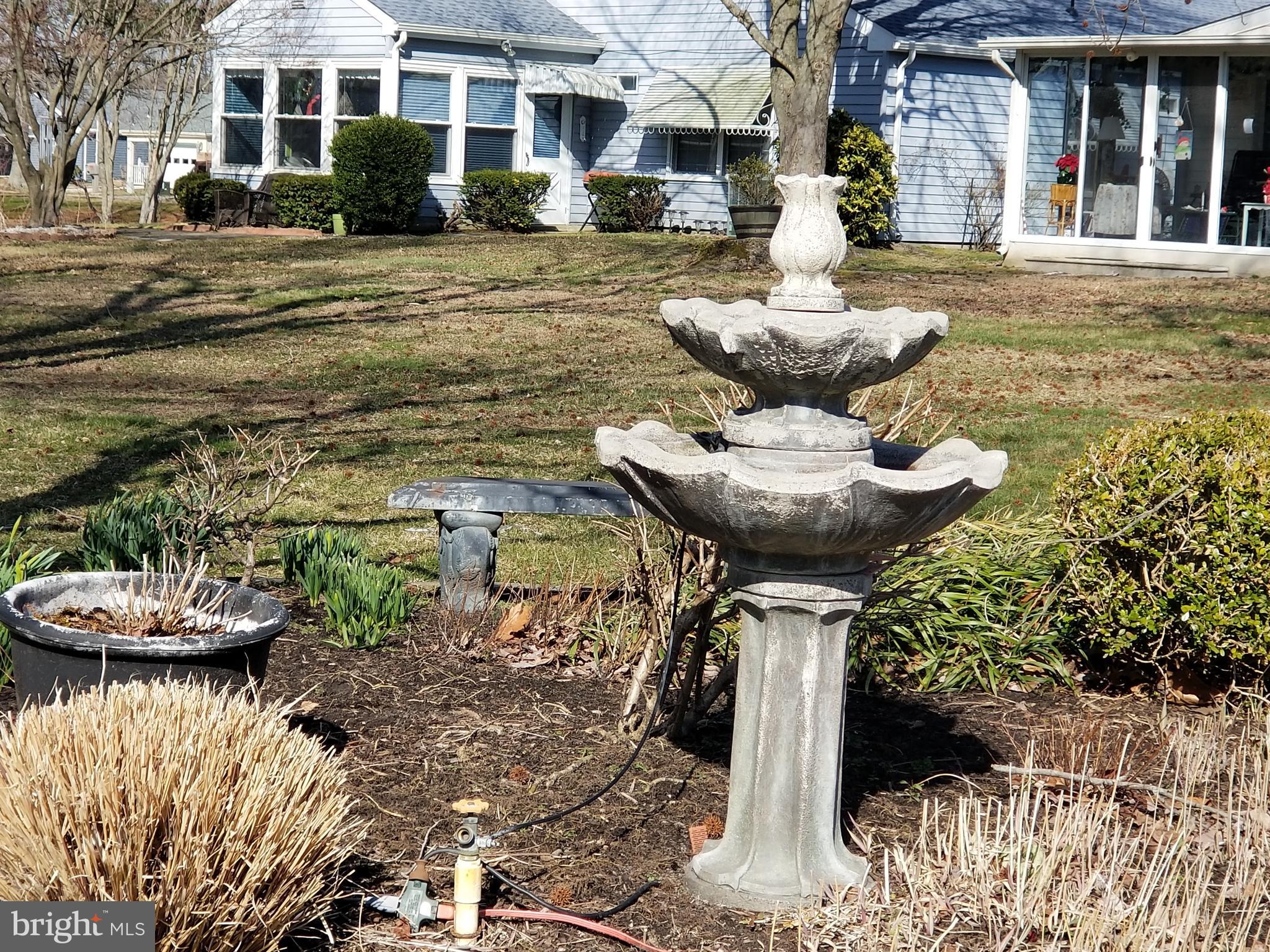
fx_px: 1908
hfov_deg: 36.8
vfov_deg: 28.0
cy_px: 476
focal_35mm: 52
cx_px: 635
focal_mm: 6
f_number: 2.4
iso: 25
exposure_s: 1/662
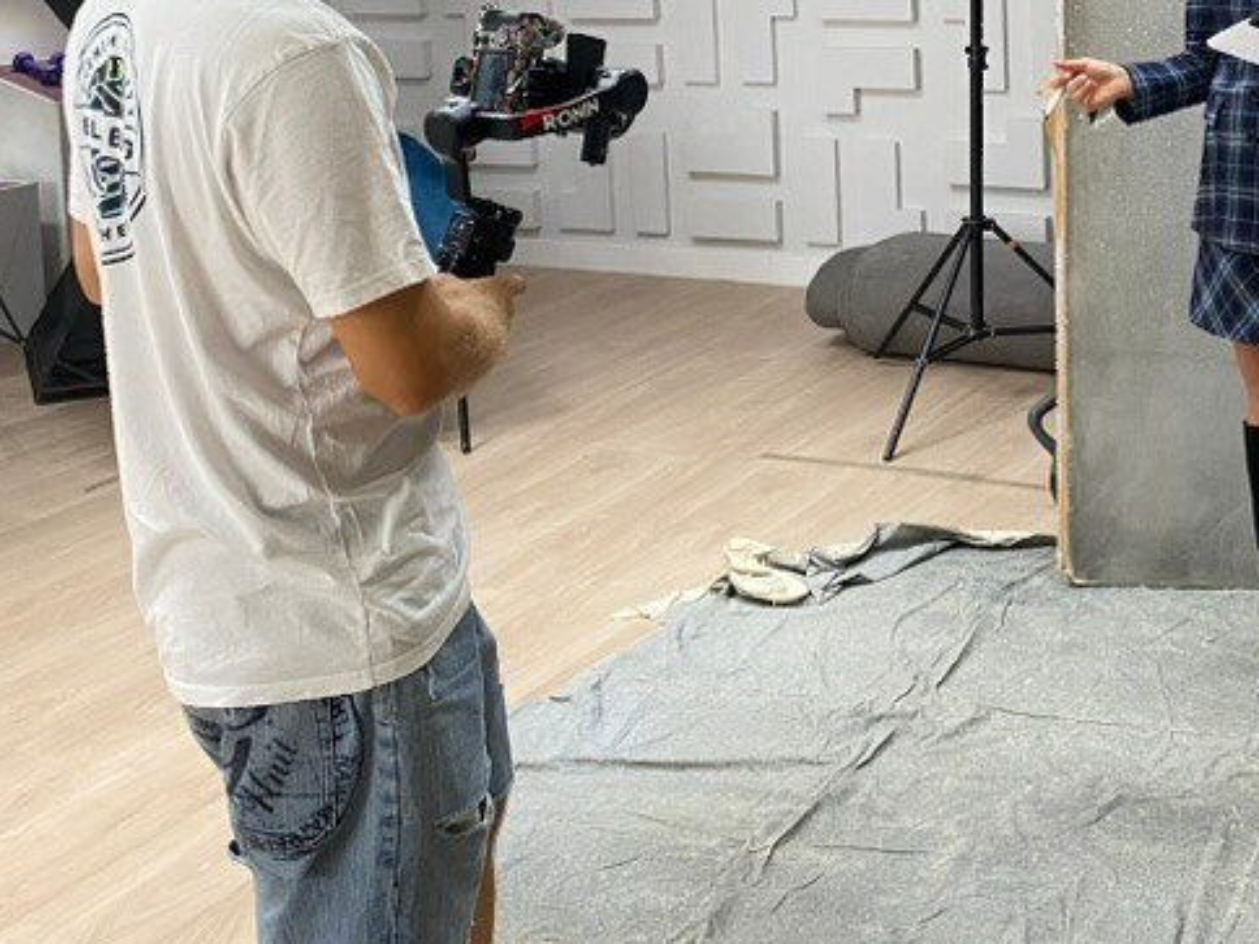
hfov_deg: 34.0
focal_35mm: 55
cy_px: 42
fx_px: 2000
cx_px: 988
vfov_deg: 25.5
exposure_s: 1/50
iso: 125
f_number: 1.8
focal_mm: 4.25
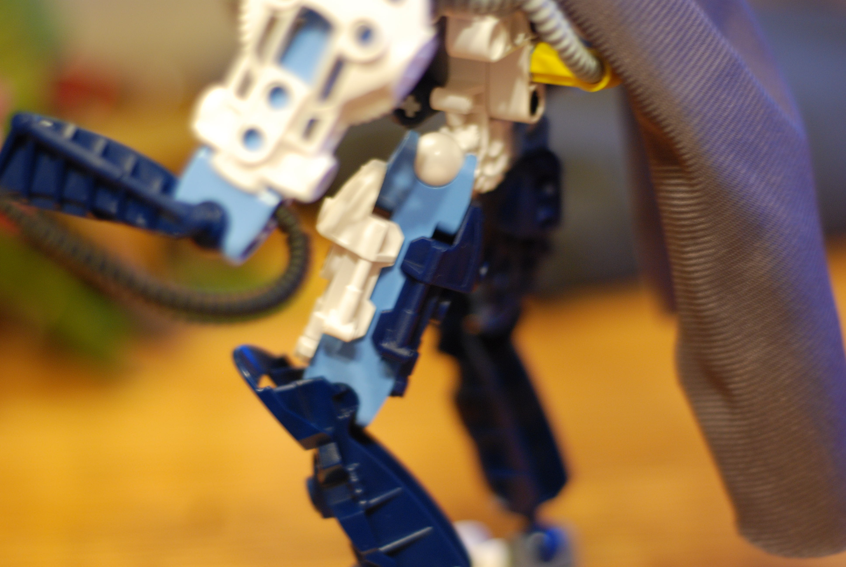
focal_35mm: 75
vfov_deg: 18.2
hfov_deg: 27.0
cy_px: 284
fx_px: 1765
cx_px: 423
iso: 400
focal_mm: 50
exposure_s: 1/15
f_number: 2
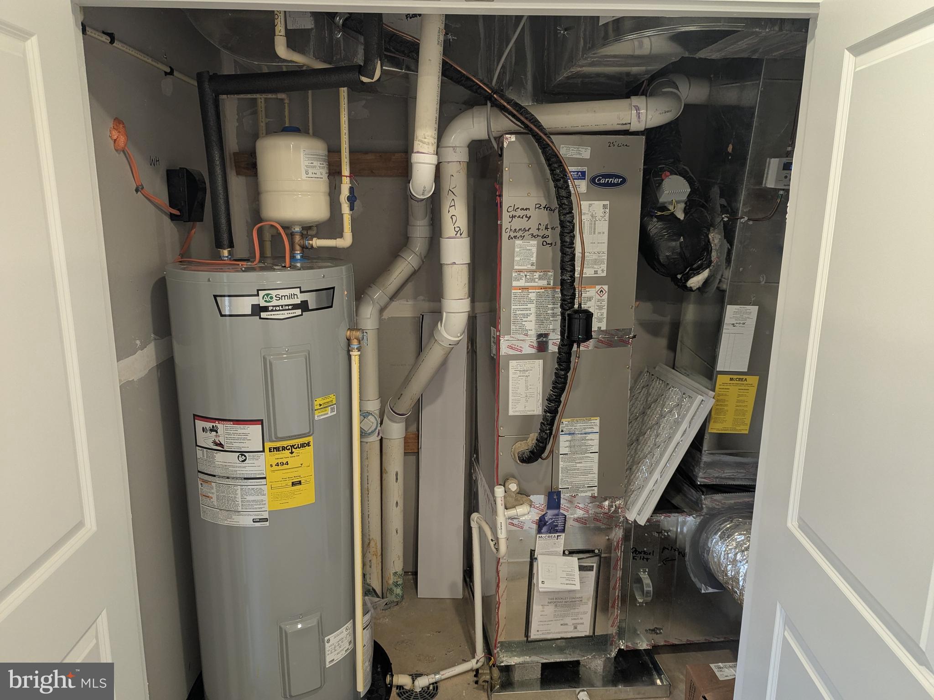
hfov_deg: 71.6
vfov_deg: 56.8
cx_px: 467
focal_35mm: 24
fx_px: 648
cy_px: 350
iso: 248
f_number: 1.85
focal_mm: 6.81
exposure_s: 1/60
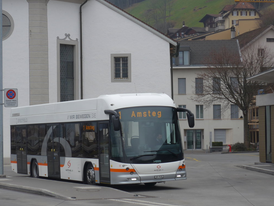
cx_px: 119
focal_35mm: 108
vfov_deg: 13.7
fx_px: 855
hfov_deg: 18.2
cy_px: 108
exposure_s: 1/125
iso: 80
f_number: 4.6
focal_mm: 18
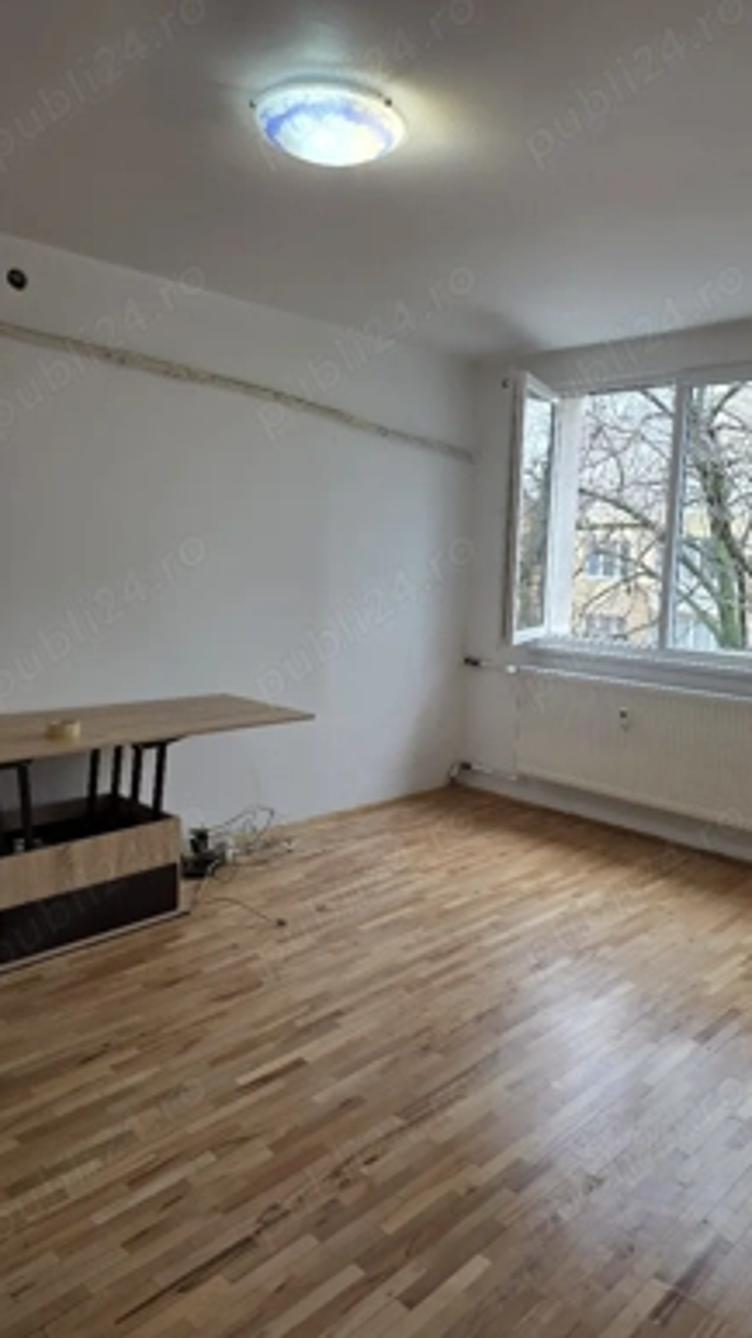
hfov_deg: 44.2
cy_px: 659
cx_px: 433
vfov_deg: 71.9
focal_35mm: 26
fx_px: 922
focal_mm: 6.25
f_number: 1.7
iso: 50
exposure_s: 1/101
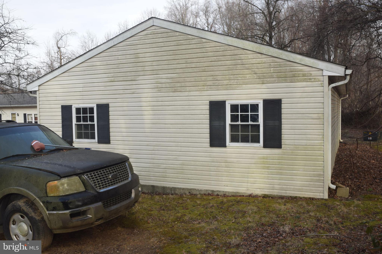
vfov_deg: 40.0
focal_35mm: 33
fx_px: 350
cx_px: 191
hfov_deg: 57.2
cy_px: 127
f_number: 13
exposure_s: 1/125
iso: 400
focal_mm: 22
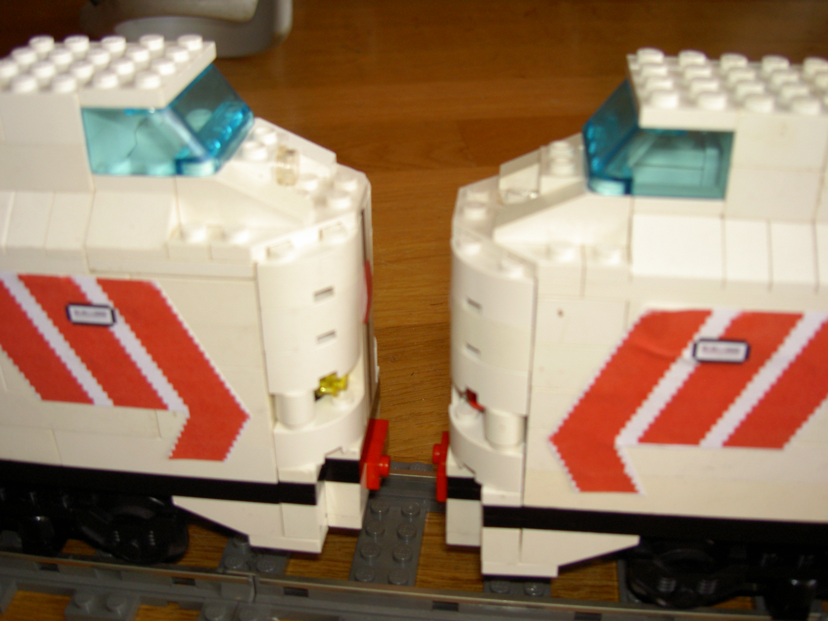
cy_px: 310
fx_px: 933
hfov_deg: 47.9
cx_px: 414
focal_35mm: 39
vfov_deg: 36.8
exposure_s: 1/60
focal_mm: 8
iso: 100
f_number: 2.8
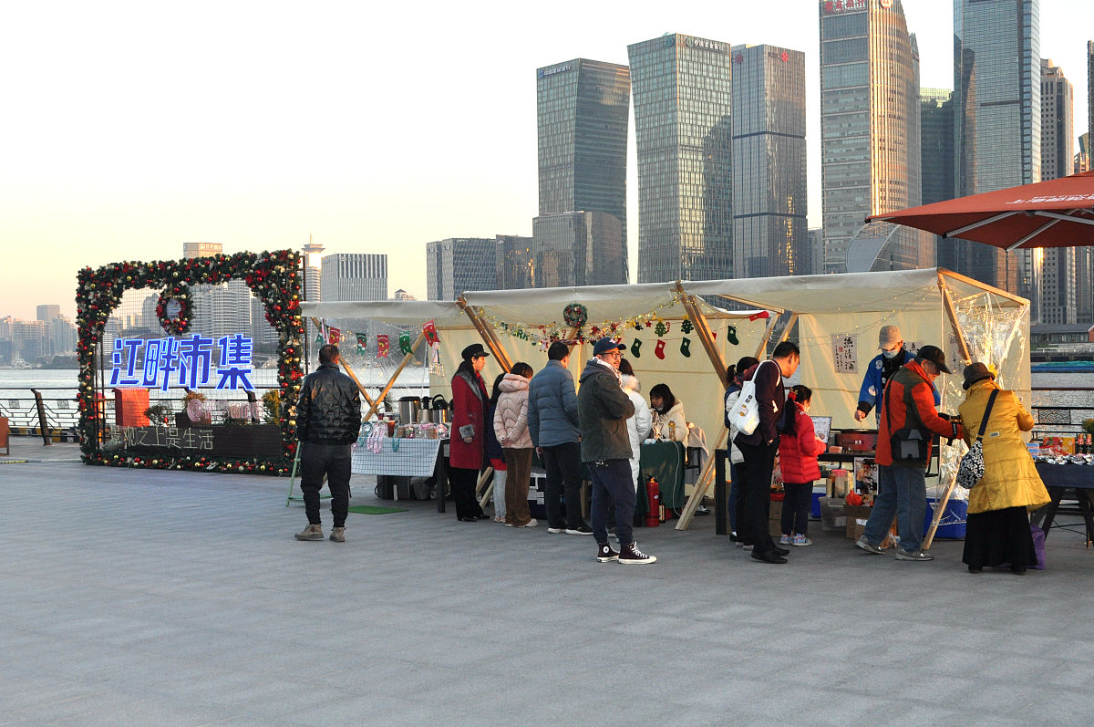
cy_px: 364
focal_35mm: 45
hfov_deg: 43.7
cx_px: 547
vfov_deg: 29.8
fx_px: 1366
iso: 800
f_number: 8
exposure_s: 1/200
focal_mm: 30
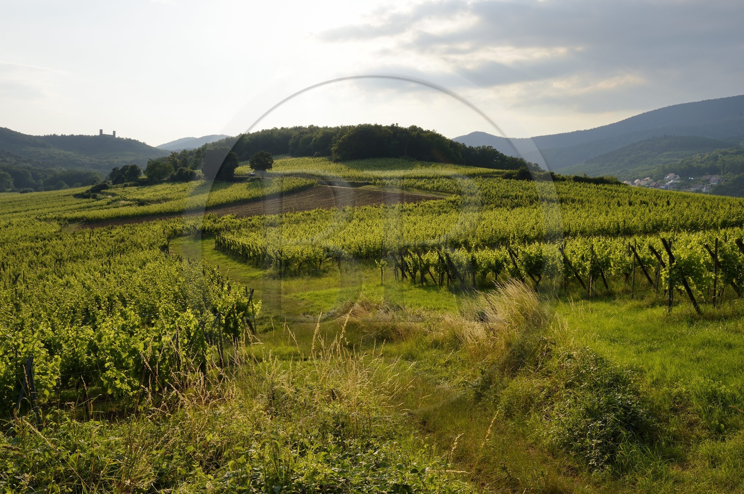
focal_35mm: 32
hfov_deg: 58.8
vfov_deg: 41.0
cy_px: 247
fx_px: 661
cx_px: 372
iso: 200
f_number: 16
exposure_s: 1/200
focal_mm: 32
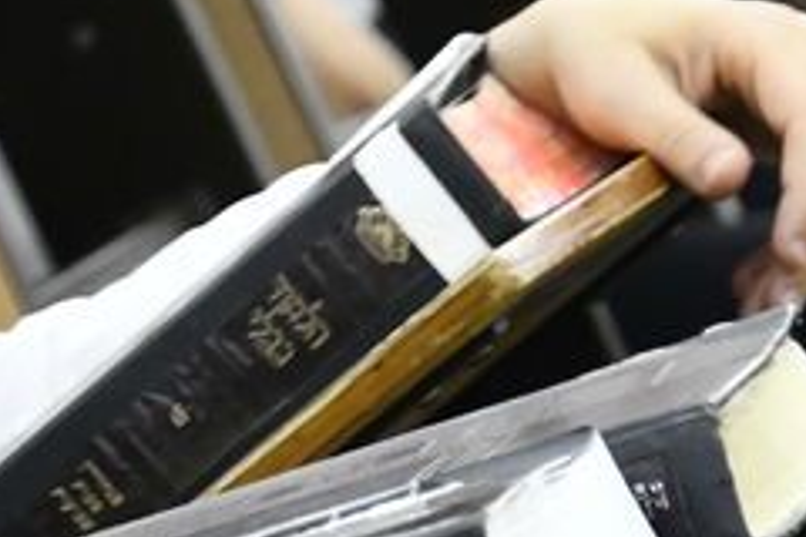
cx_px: -1055
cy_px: -72
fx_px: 19566
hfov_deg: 2.3
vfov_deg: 1.6
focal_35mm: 874
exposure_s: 1/160
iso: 1600
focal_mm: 150
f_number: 5.6
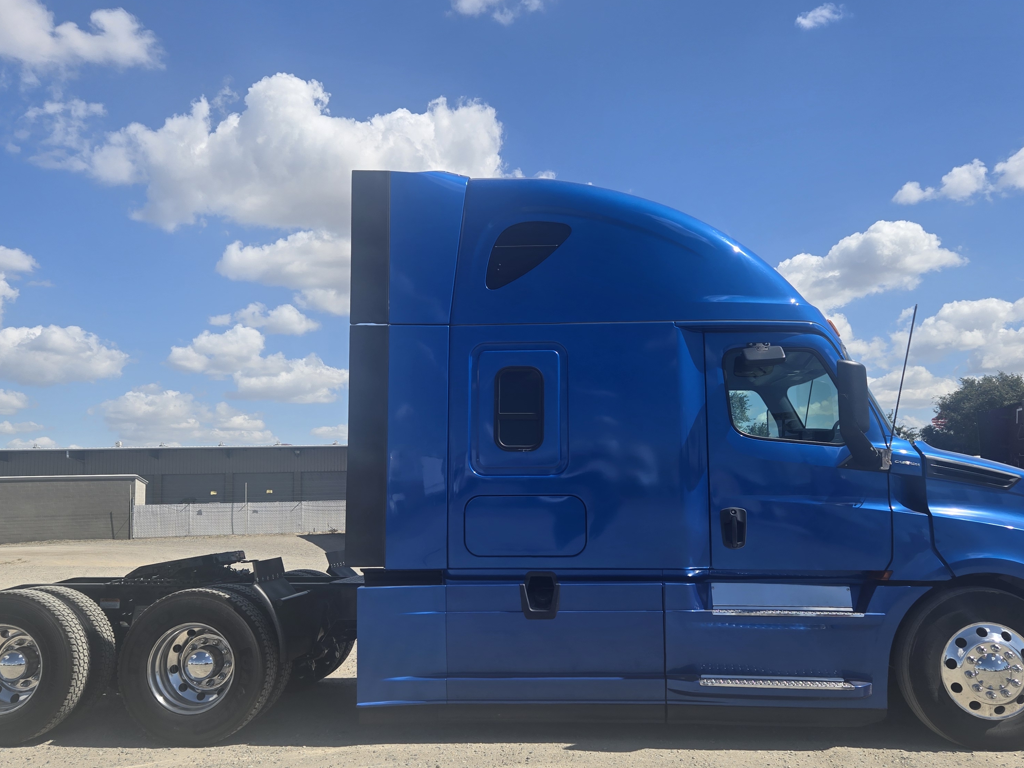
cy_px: 425
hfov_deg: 58.3
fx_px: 917
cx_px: 538
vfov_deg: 45.4
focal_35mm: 31
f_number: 1.8
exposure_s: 1/2483
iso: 25
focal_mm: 5.4
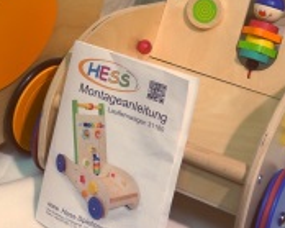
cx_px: 7
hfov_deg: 25.0
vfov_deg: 20.2
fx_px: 615
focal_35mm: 73
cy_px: -7
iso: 250
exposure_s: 1/160
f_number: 4
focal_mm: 18
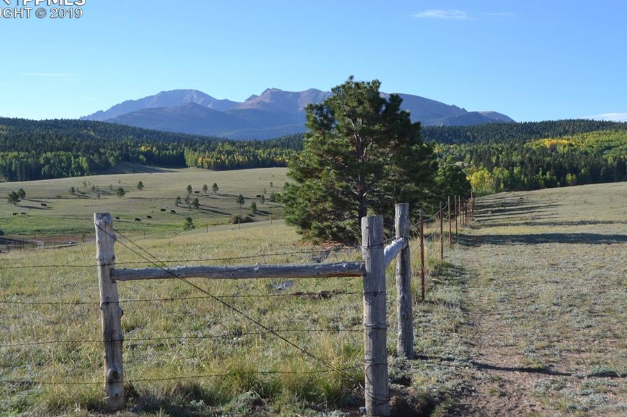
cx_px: 302
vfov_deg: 26.5
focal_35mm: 51
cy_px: 216
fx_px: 888
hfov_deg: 38.9
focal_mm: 30
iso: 100
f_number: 7.1
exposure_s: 1/200
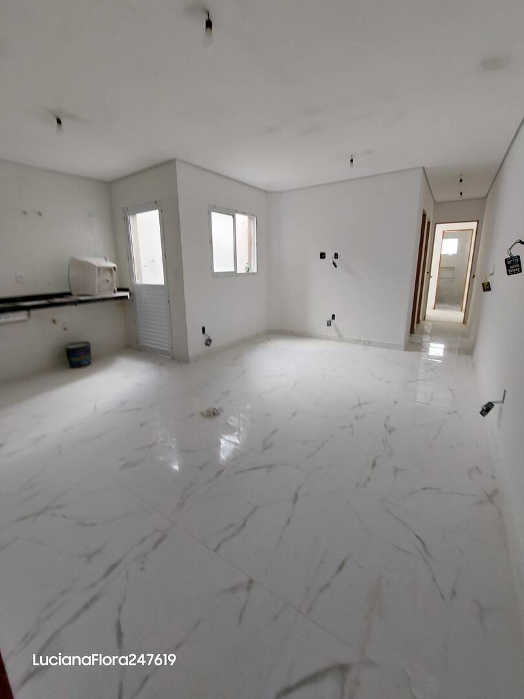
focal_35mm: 13
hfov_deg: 89.9
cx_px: 262
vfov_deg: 106.2
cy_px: 350
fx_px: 262
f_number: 2.2
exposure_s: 1/60
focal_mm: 1.74
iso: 80
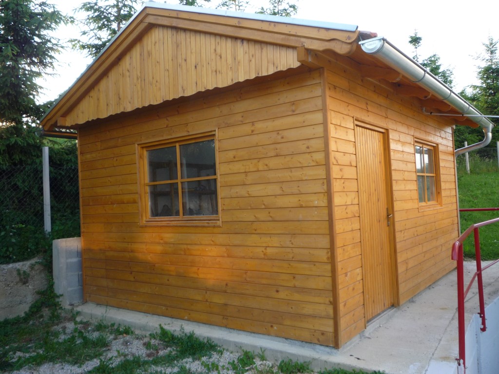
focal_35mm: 30
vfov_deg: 46.8
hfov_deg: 60.0
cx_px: 250
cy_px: 187
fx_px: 432
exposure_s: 1/100
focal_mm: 5.2
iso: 100
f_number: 3.3
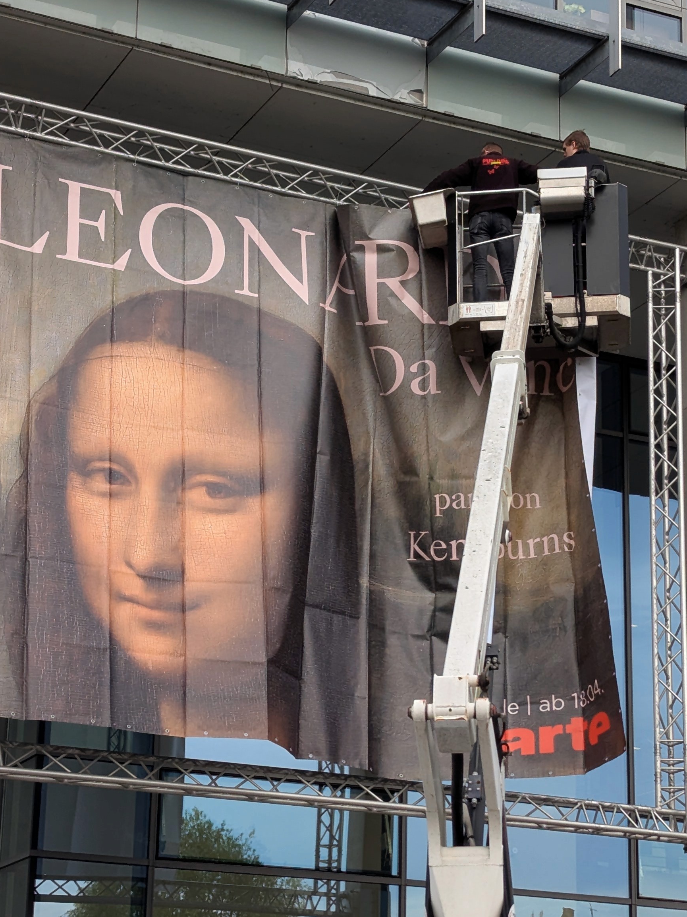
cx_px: 355
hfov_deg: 17.4
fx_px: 2249
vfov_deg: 23.0
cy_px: 536
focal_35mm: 85
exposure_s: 1/644
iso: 43
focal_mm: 6.81
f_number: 1.85
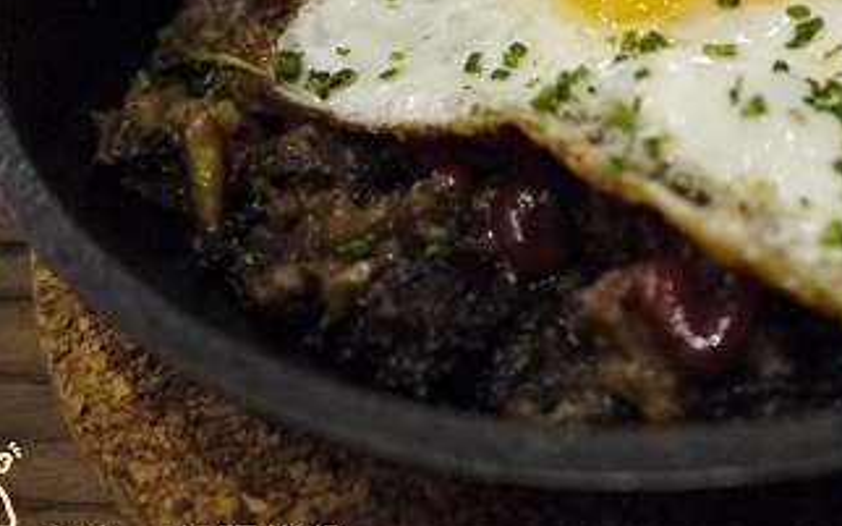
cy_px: -3
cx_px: 664
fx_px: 1353
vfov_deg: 21.2
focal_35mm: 59
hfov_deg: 33.6
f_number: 2.5
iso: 800
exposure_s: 1/40
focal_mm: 14
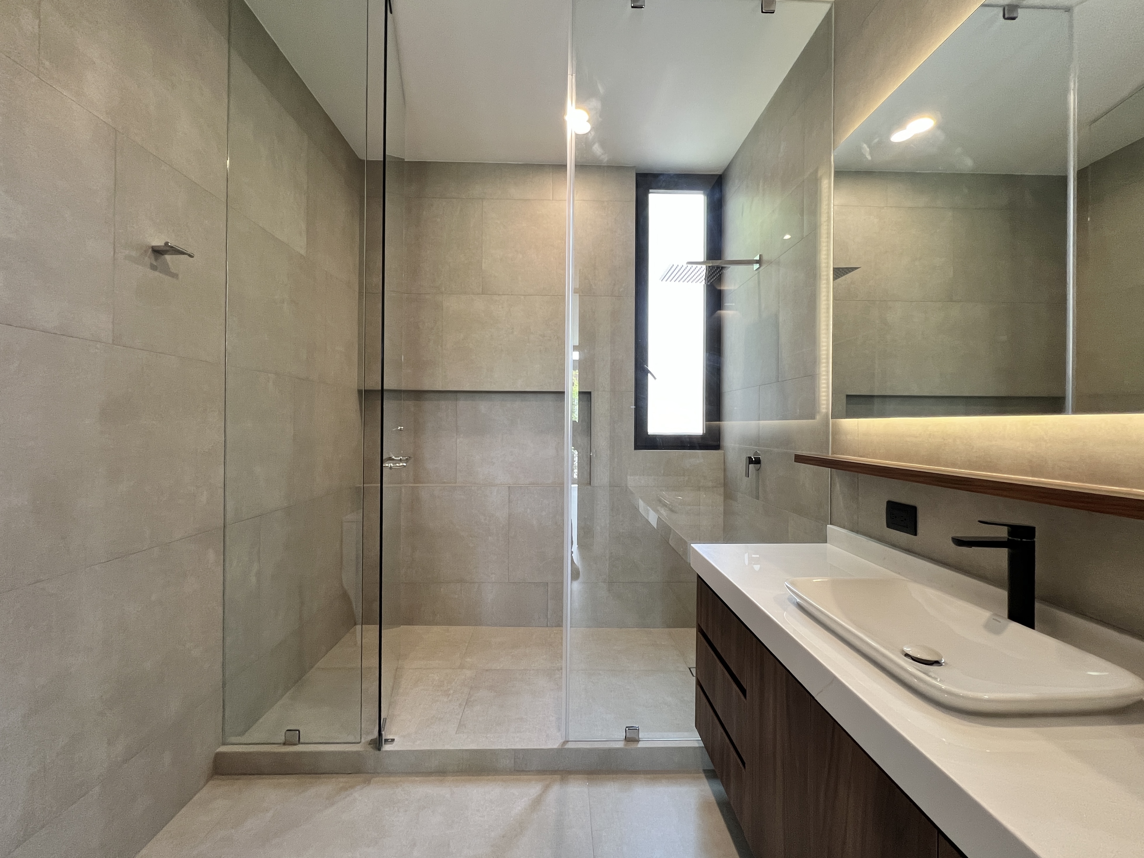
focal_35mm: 13
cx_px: 572
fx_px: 430
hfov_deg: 106.2
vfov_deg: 89.9
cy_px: 429
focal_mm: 1.57
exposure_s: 1/120
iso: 200
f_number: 1.8
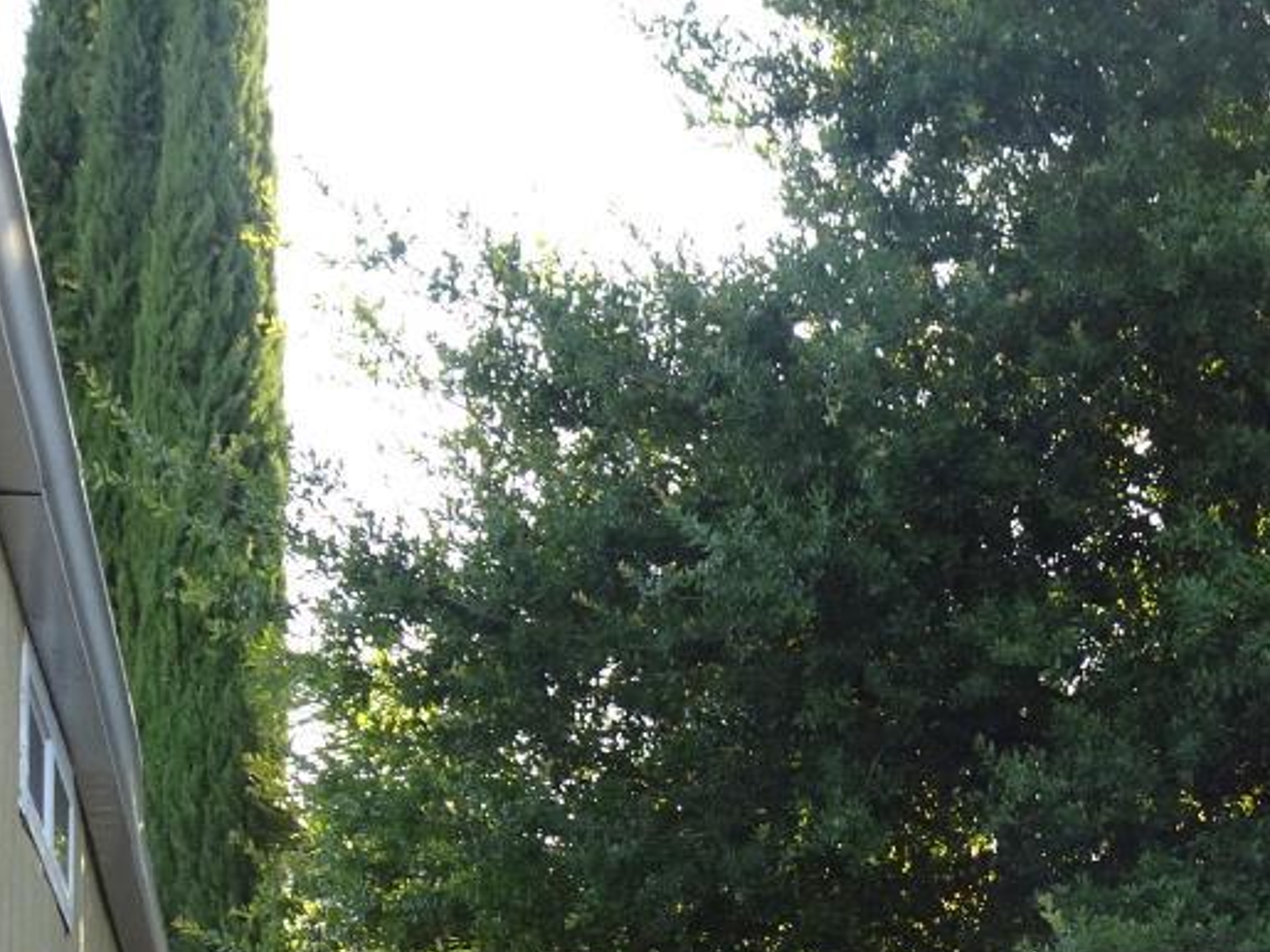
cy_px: 1106
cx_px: 1152
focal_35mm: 102
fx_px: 3741
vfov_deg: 14.1
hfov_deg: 18.9
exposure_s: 1/60
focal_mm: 5.98
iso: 80
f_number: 4
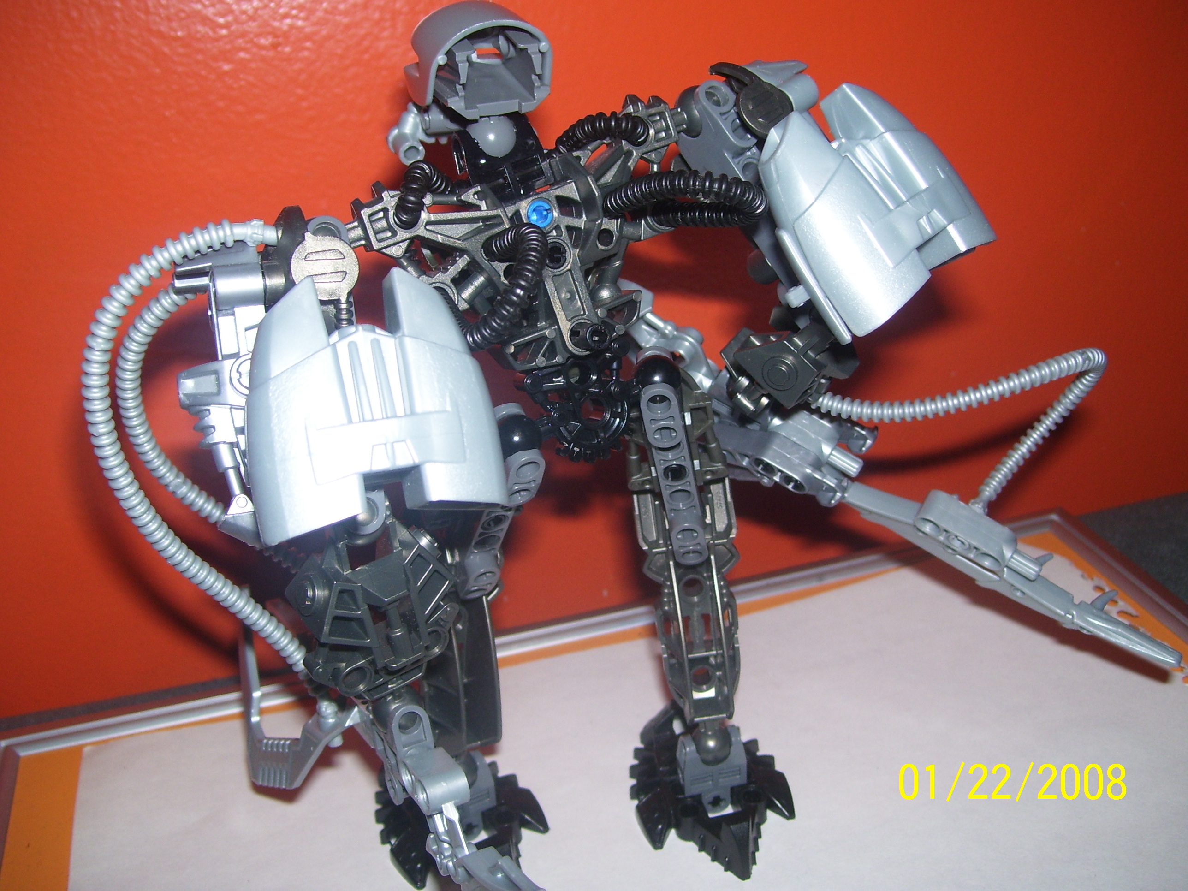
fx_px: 1270
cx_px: 594
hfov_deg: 50.1
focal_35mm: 37
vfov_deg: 38.7
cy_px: 446
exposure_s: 1/60
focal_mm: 6
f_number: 2.7
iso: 80
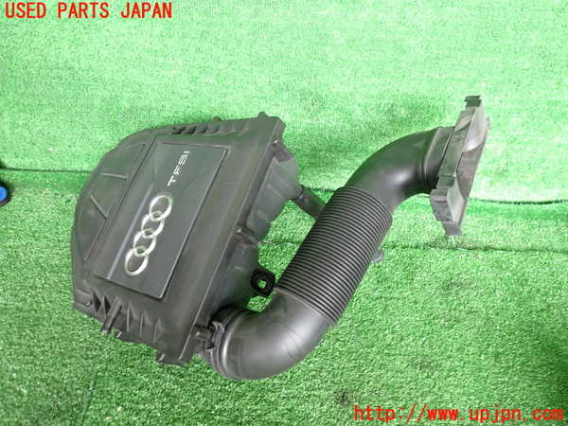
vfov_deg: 54.9
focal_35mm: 25
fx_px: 410
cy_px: 213
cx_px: 284
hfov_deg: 69.4
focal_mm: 4.5
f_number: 2
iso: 200
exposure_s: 1/30
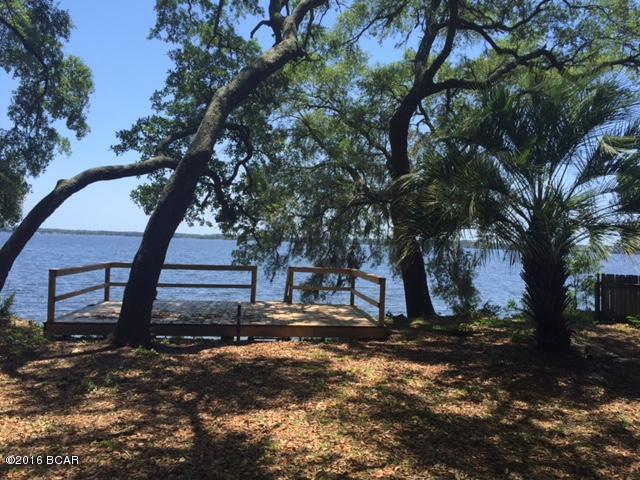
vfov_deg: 48.2
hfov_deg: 61.7
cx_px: 320
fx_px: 536
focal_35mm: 29
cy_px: 240
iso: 32
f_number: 2.2
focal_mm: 4.15
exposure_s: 1/1163
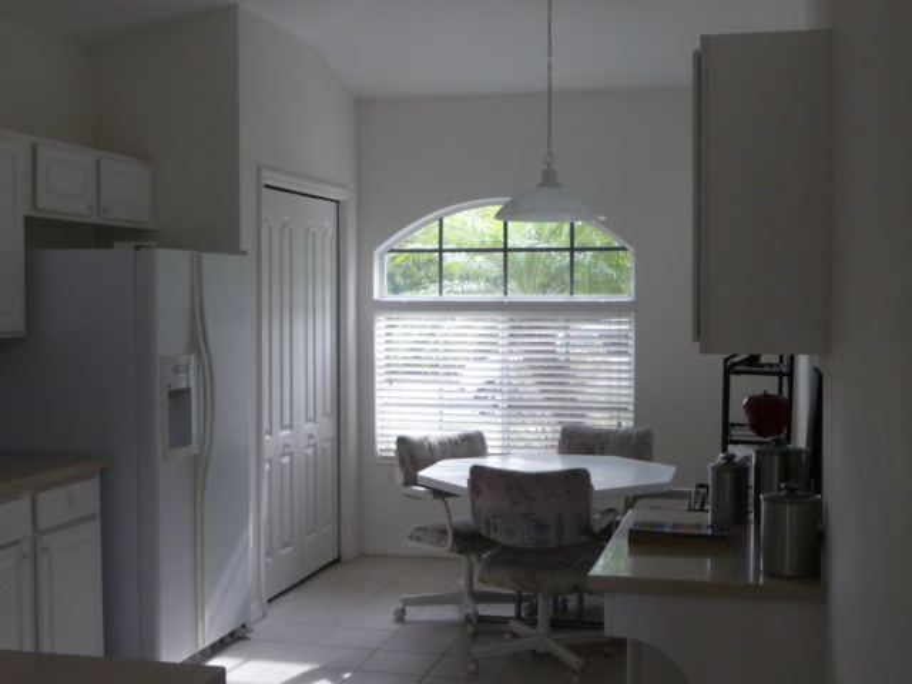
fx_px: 1186
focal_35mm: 45
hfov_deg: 42.1
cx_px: 456
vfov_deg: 32.2
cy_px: 342
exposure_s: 1/50
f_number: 3.3
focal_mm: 4.7
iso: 100
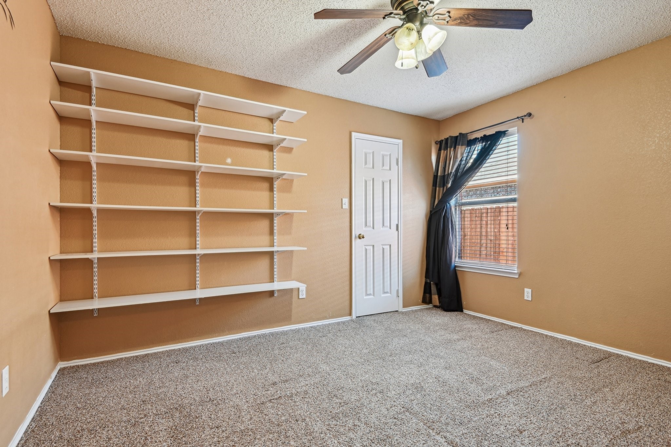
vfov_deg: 67.4
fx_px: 335
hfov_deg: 90.0
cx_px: 336
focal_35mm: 18
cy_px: 224
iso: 400
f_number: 8
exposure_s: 1/6
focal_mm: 18
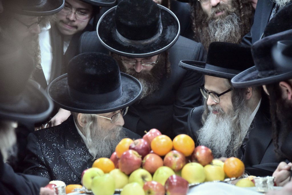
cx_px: 146
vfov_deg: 6.9
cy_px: 98
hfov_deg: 10.3
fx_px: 1622
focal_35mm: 200
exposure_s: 1/160
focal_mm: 200
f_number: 5.6
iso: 6400
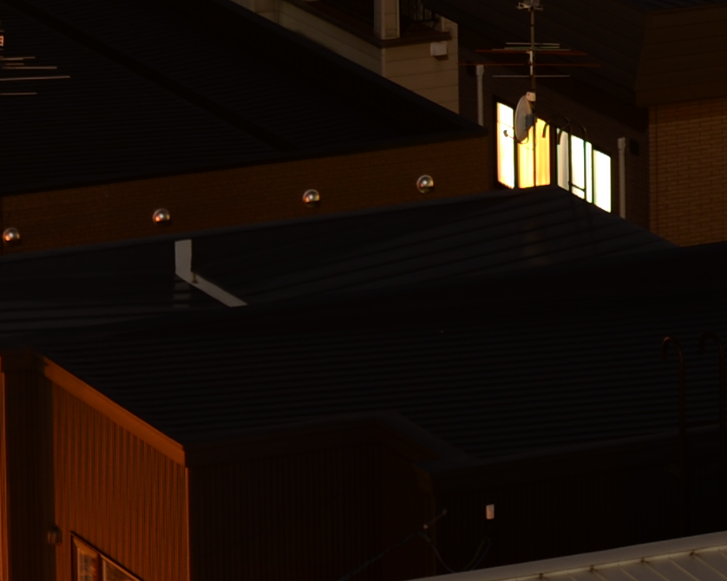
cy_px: -895
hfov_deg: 5.7
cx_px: 970
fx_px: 7249
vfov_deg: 4.5
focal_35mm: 337
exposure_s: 30
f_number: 4.5
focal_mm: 50
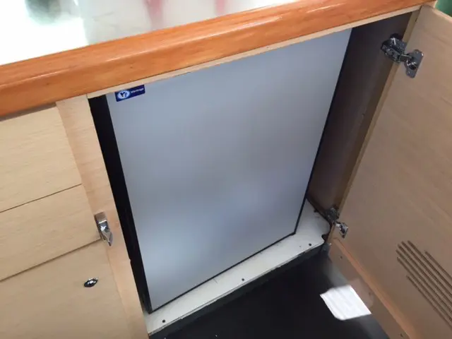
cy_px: 170
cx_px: 226
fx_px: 379
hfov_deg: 61.7
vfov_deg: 48.2
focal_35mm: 29
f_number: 2.2
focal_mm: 4.15
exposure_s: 1/30
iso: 32
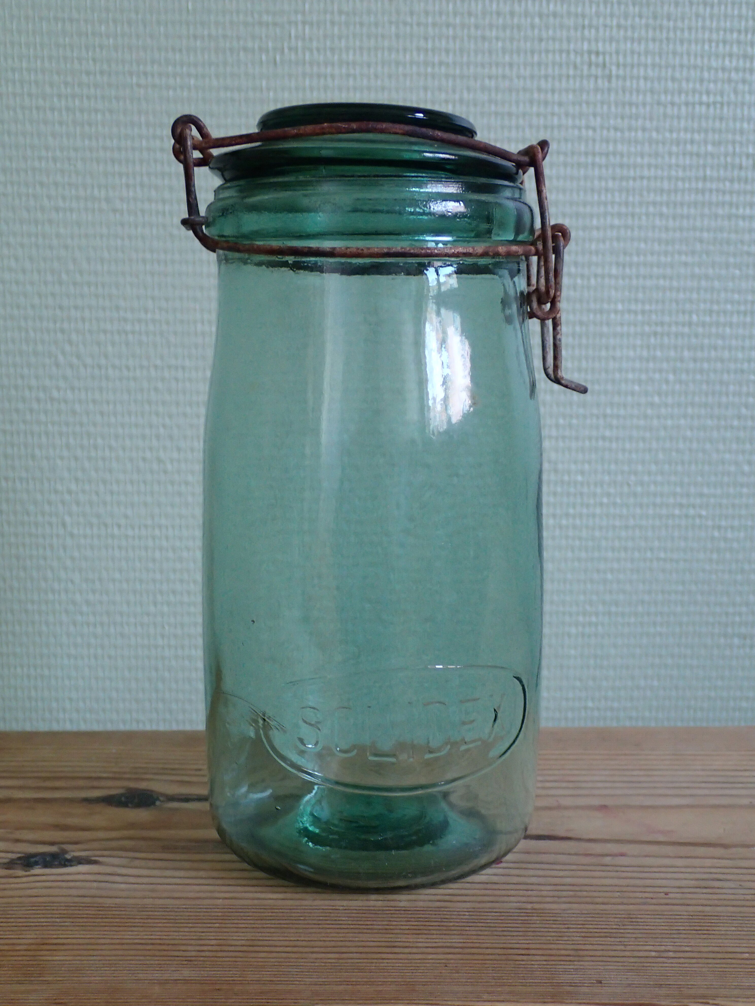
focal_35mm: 43
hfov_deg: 33.6
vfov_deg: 43.9
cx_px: 378
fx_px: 1250
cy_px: 503
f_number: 2.9
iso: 500
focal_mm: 7.86
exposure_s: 1/40
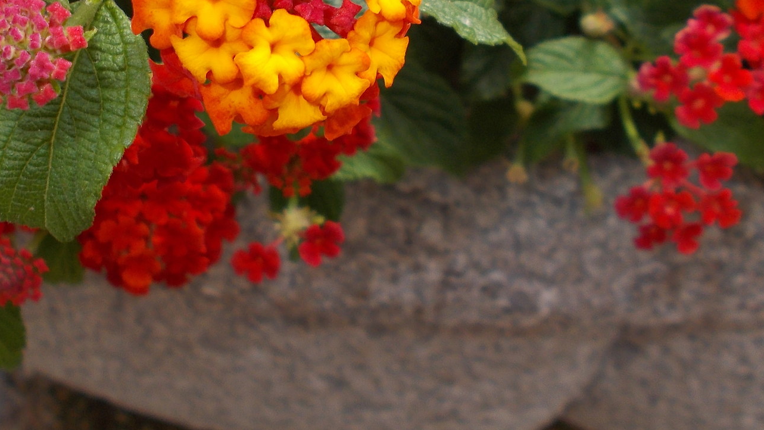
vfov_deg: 22.2
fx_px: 1074
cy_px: 68
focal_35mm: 53
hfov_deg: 39.0
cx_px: 294
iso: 80
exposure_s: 1/125
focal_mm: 4.6
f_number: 8
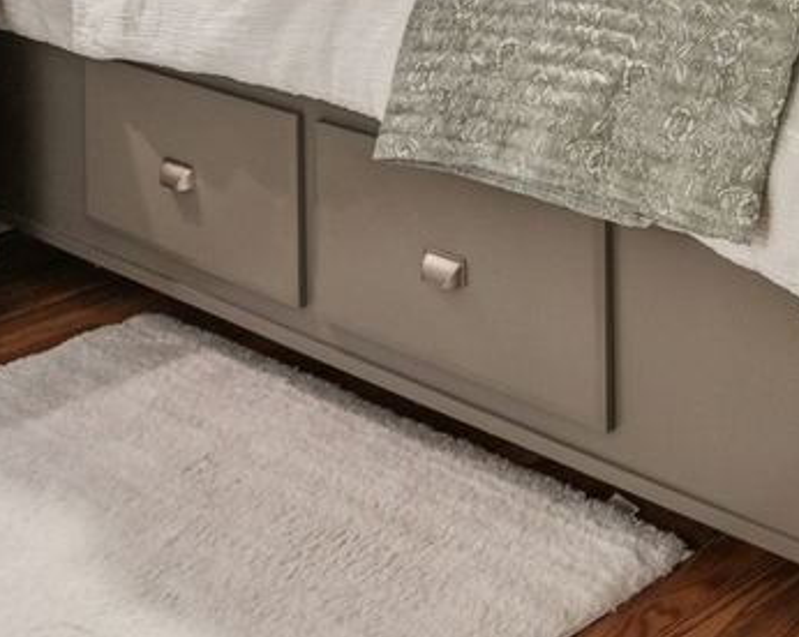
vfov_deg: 19.2
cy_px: -406
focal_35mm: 66
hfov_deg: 24.2
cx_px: 1106
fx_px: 1559
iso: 250
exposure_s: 1/20
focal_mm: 10
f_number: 8
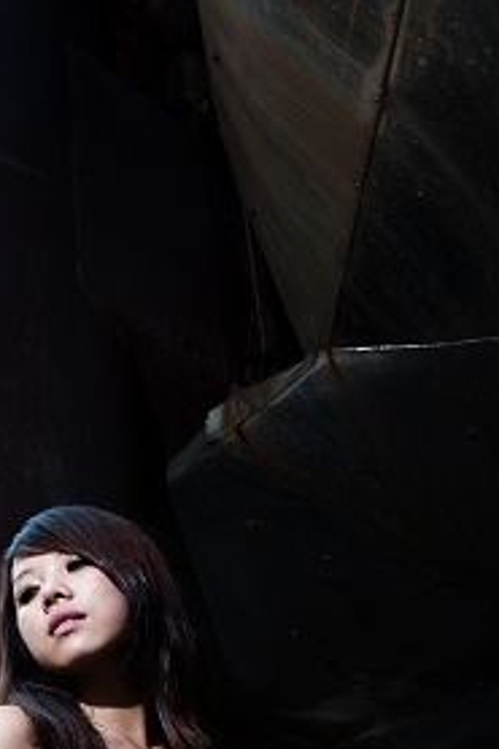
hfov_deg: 18.4
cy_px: 639
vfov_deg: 28.4
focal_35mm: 69
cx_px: -138
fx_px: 1436
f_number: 8
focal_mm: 24
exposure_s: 1/125
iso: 100
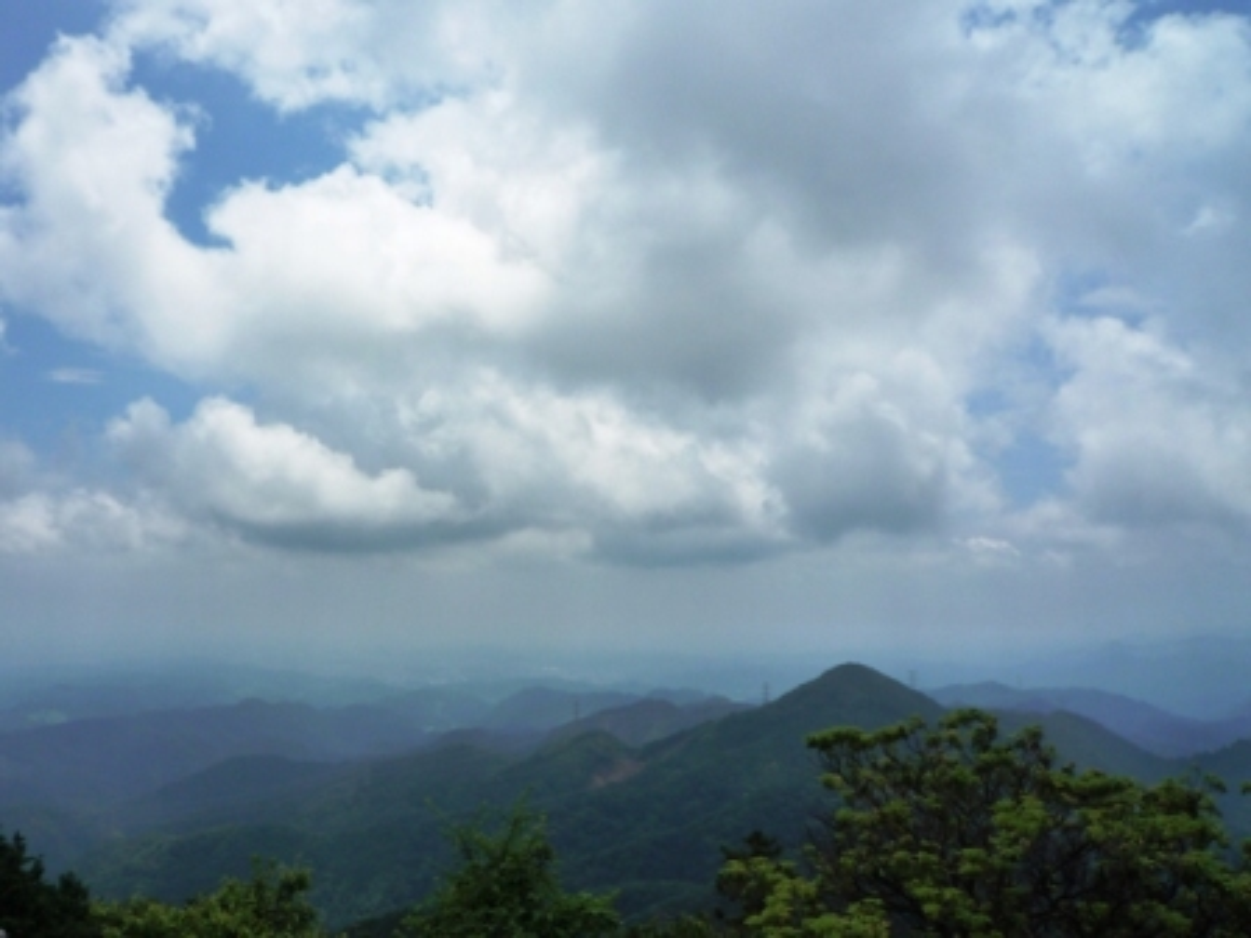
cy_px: 469
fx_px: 903
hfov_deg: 69.4
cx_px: 626
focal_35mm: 25
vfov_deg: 54.9
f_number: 6.3
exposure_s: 1/800
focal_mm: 4.4
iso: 160
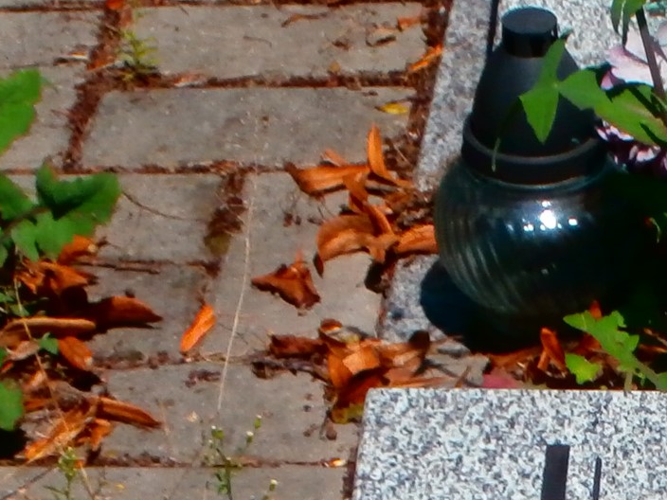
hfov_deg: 9.6
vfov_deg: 7.2
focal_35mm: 200
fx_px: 3854
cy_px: 858
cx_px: 1047
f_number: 4.2
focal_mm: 8.29
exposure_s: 1/1250
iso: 100
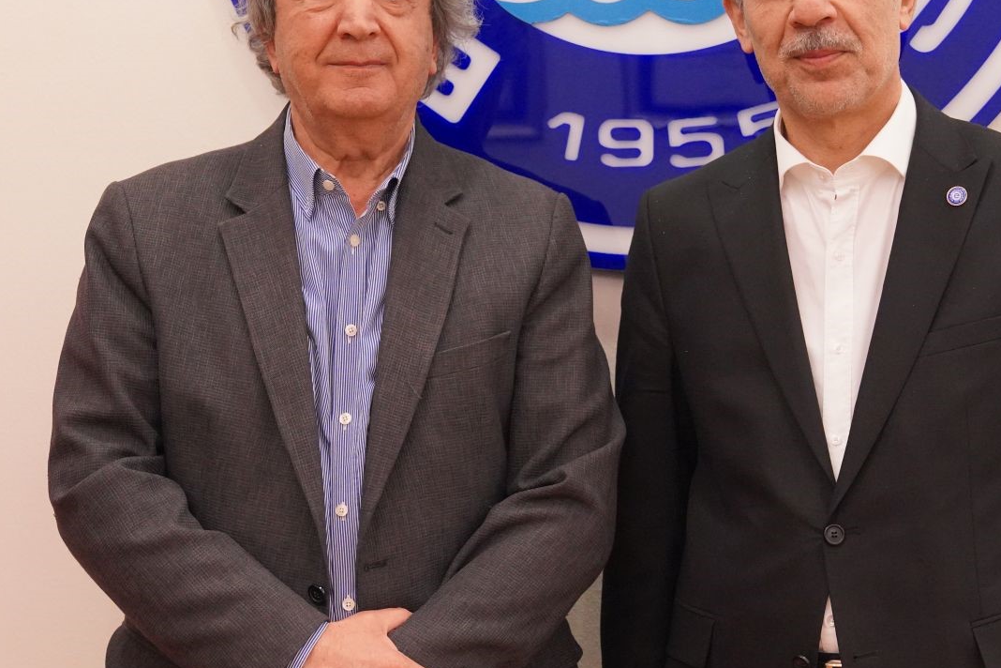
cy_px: 237
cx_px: 617
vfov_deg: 12.3
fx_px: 3086
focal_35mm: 111
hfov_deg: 18.4
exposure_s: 1/160
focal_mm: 51
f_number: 4
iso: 4000
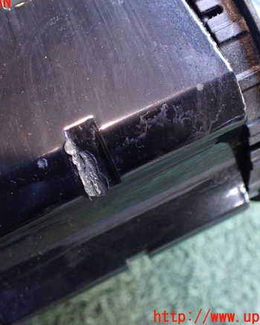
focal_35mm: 40
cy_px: 160
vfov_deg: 45.8
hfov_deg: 37.1
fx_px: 385
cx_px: 99
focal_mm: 5.4
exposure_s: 1/60
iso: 800
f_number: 2.3
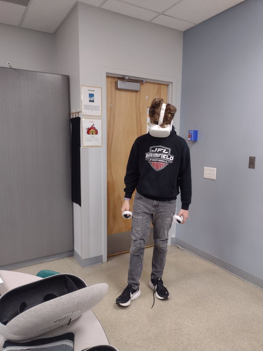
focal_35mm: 27
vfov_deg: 65.3
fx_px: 274
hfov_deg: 51.4
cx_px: 132
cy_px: 176
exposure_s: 1/40
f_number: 1.7
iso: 338
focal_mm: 4.71
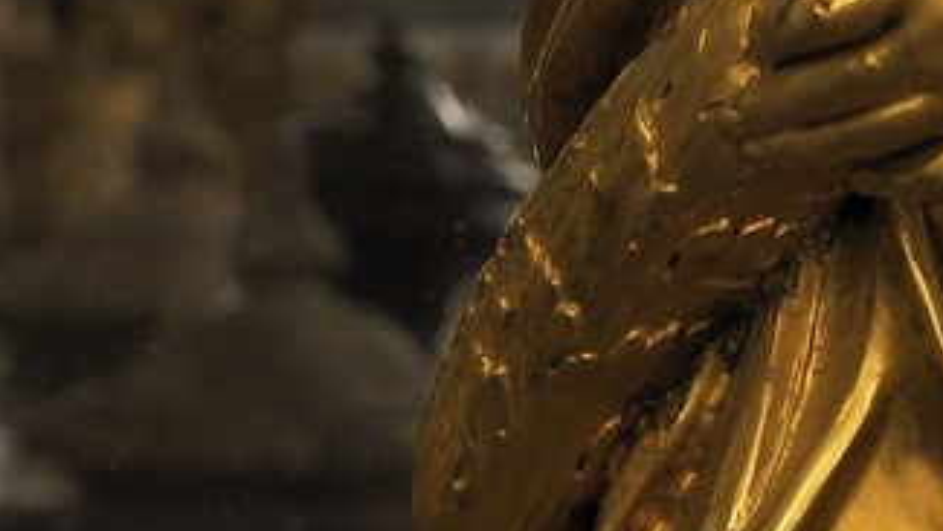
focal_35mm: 645
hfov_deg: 3.3
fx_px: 16132
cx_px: 1352
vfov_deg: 1.9
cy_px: -1341
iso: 200
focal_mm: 125
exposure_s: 6
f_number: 8
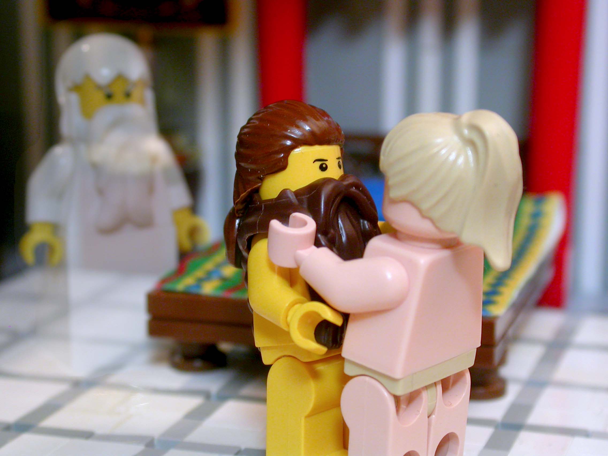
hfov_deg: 20.9
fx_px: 1651
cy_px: 228
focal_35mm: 94
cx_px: 304
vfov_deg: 15.7
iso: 100
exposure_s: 1/9.8
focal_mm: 19.5
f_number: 3.8
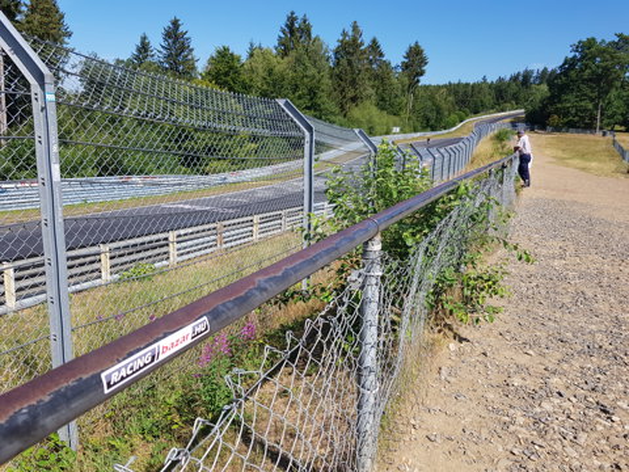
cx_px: 314
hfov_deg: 67.3
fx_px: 472
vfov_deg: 53.1
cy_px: 236
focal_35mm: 26
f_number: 1.7
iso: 40
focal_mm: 4.2
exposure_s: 1/1736
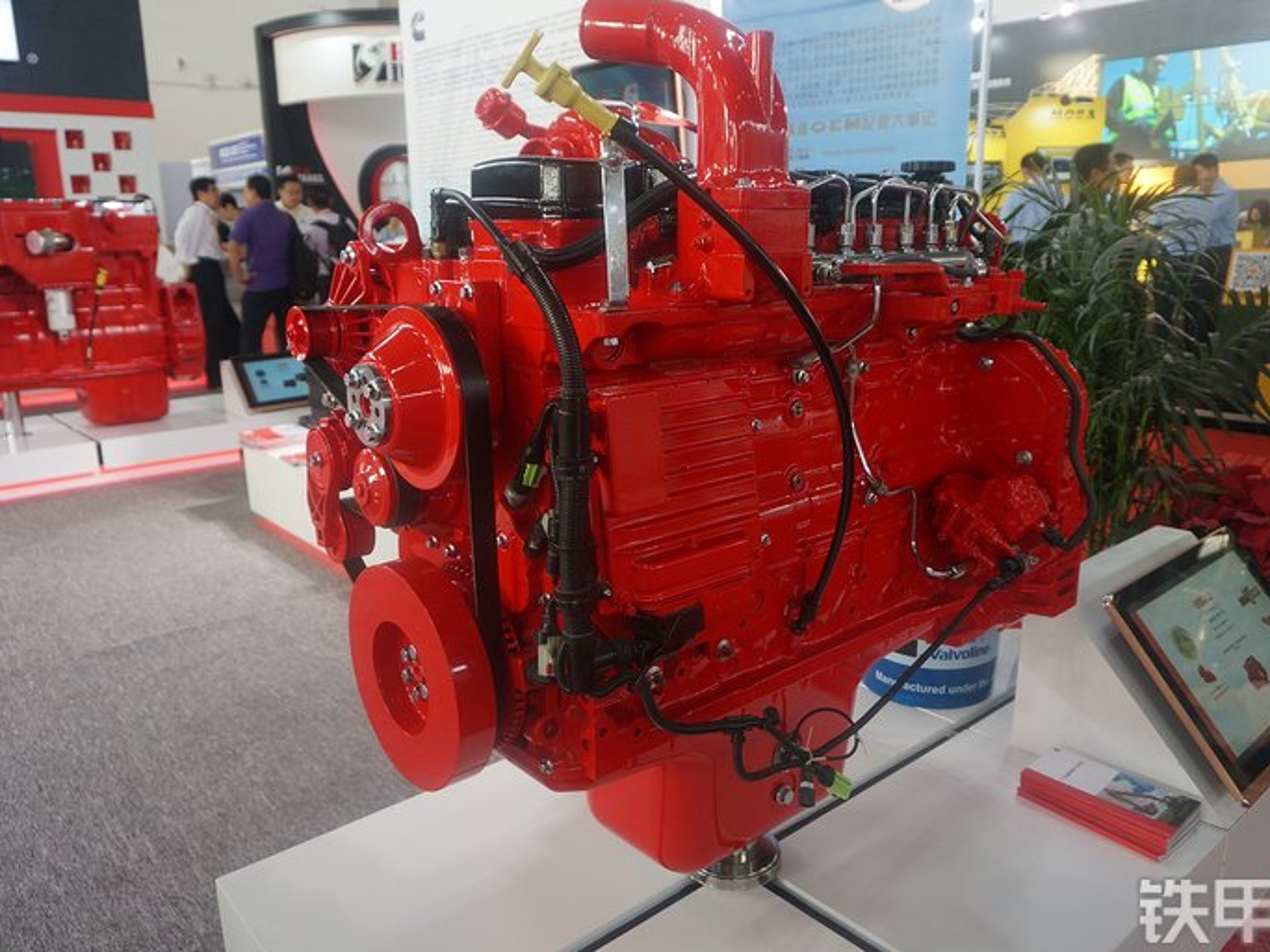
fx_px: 991
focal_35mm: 27
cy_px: 465
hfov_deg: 65.3
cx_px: 635
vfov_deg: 51.3
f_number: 4
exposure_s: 1/60
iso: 320
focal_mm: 16
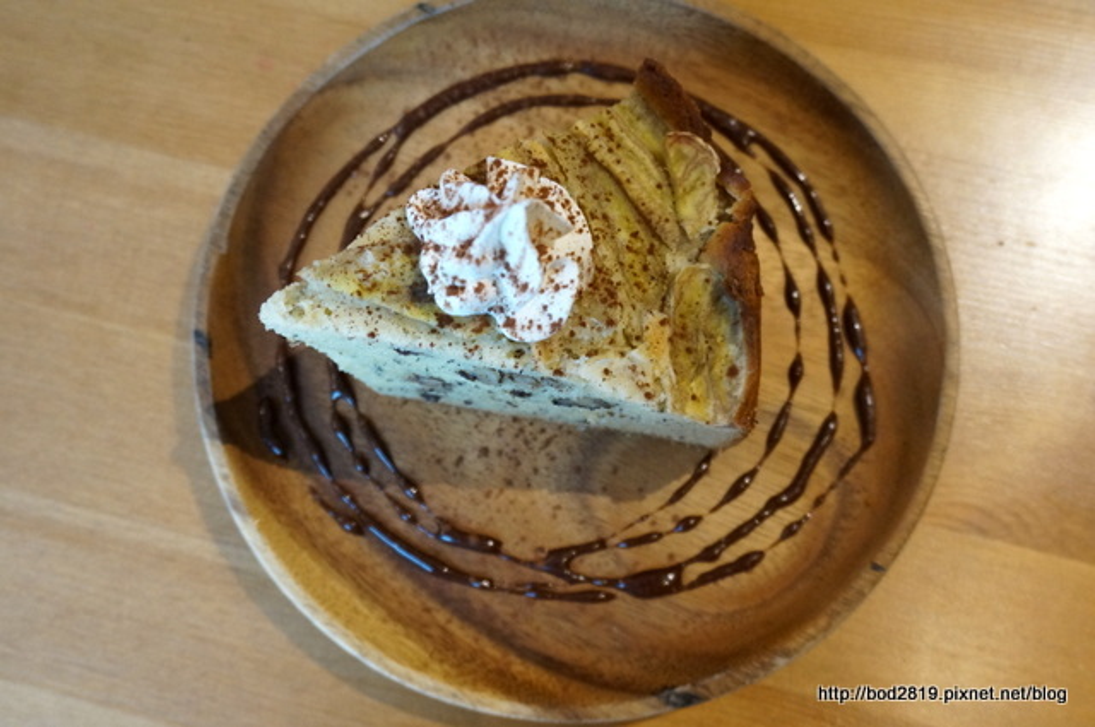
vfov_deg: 38.3
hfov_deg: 55.2
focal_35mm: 34
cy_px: 364
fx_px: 1048
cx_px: 548
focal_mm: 23
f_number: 4
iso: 2000
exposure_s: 1/60
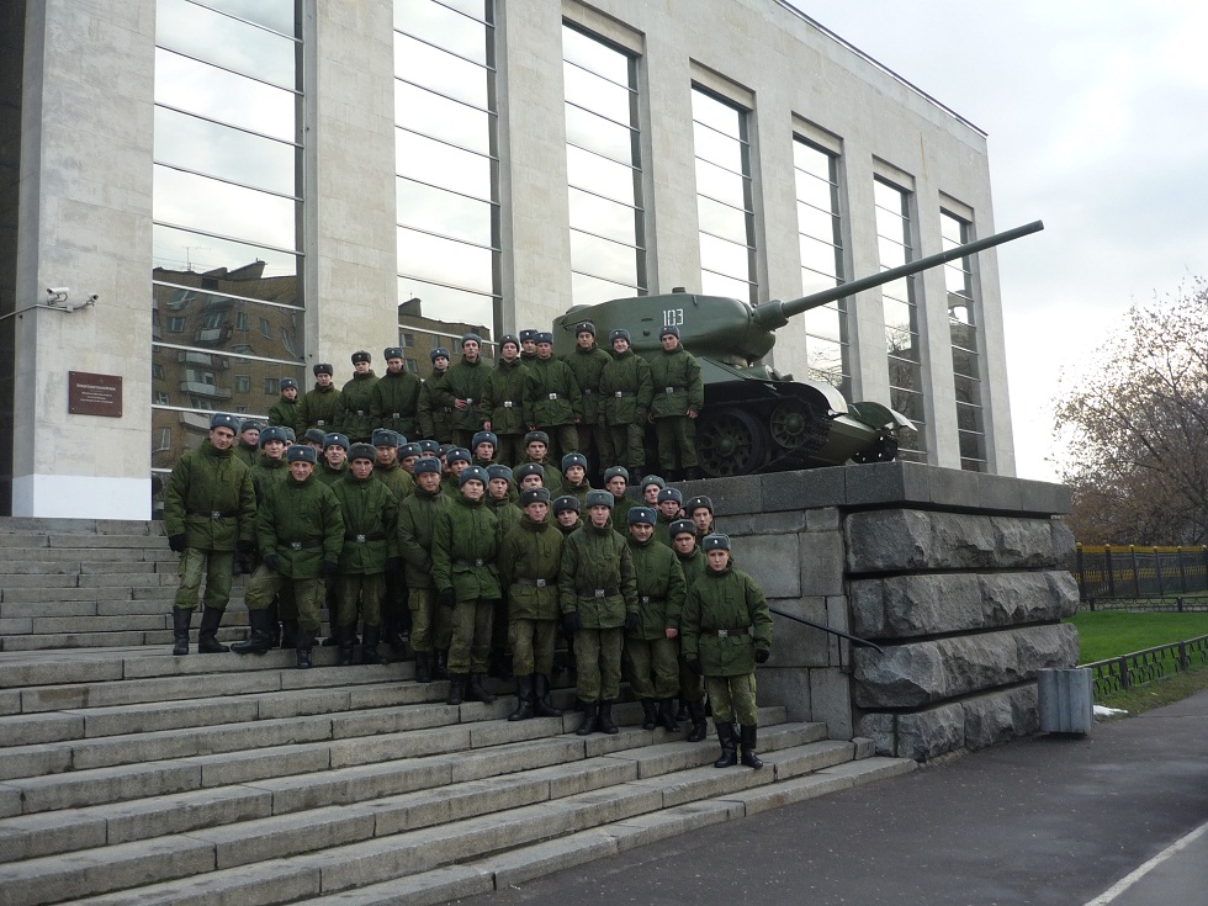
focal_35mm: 33
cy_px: 453
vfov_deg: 42.9
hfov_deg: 55.4
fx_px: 1152
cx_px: 604
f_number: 2.8
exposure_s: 1/200
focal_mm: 5.5
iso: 100
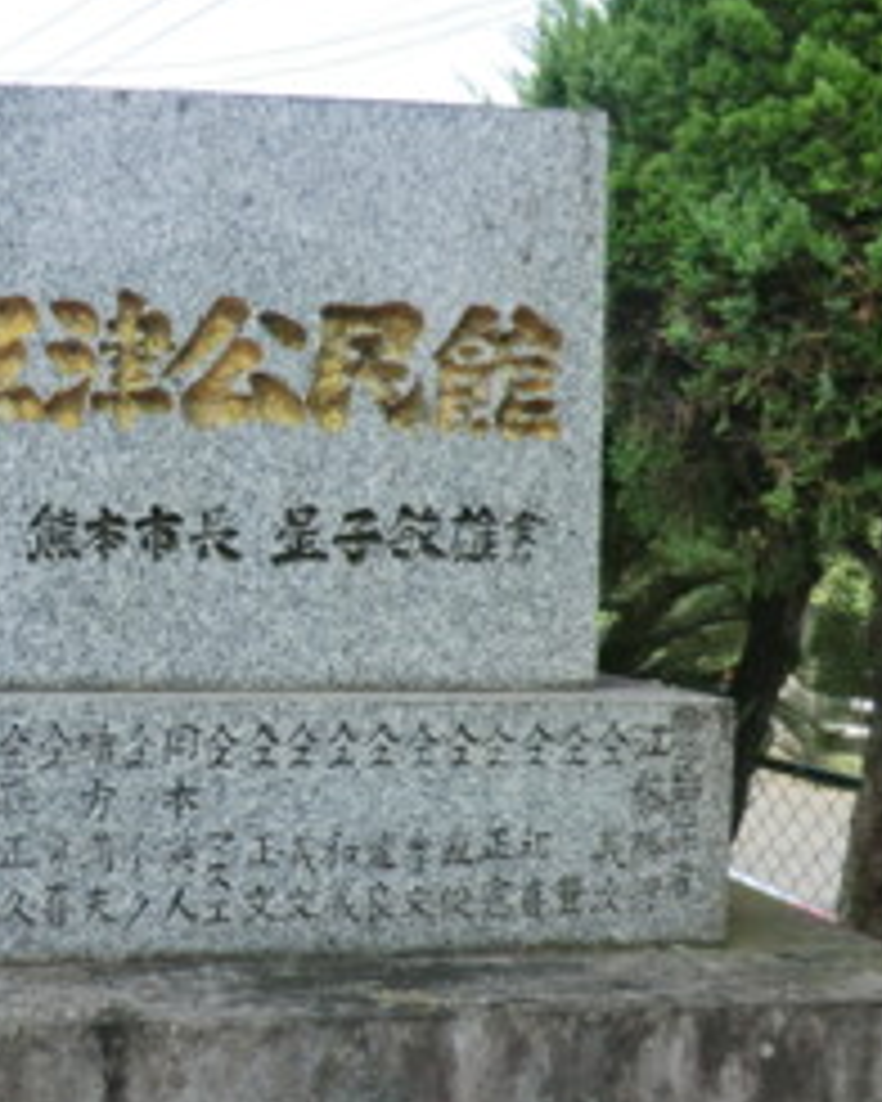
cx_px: 166
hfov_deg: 33.8
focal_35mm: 43
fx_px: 1403
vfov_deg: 42.7
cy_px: 661
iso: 80
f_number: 3.2
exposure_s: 1/400
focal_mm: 4.3
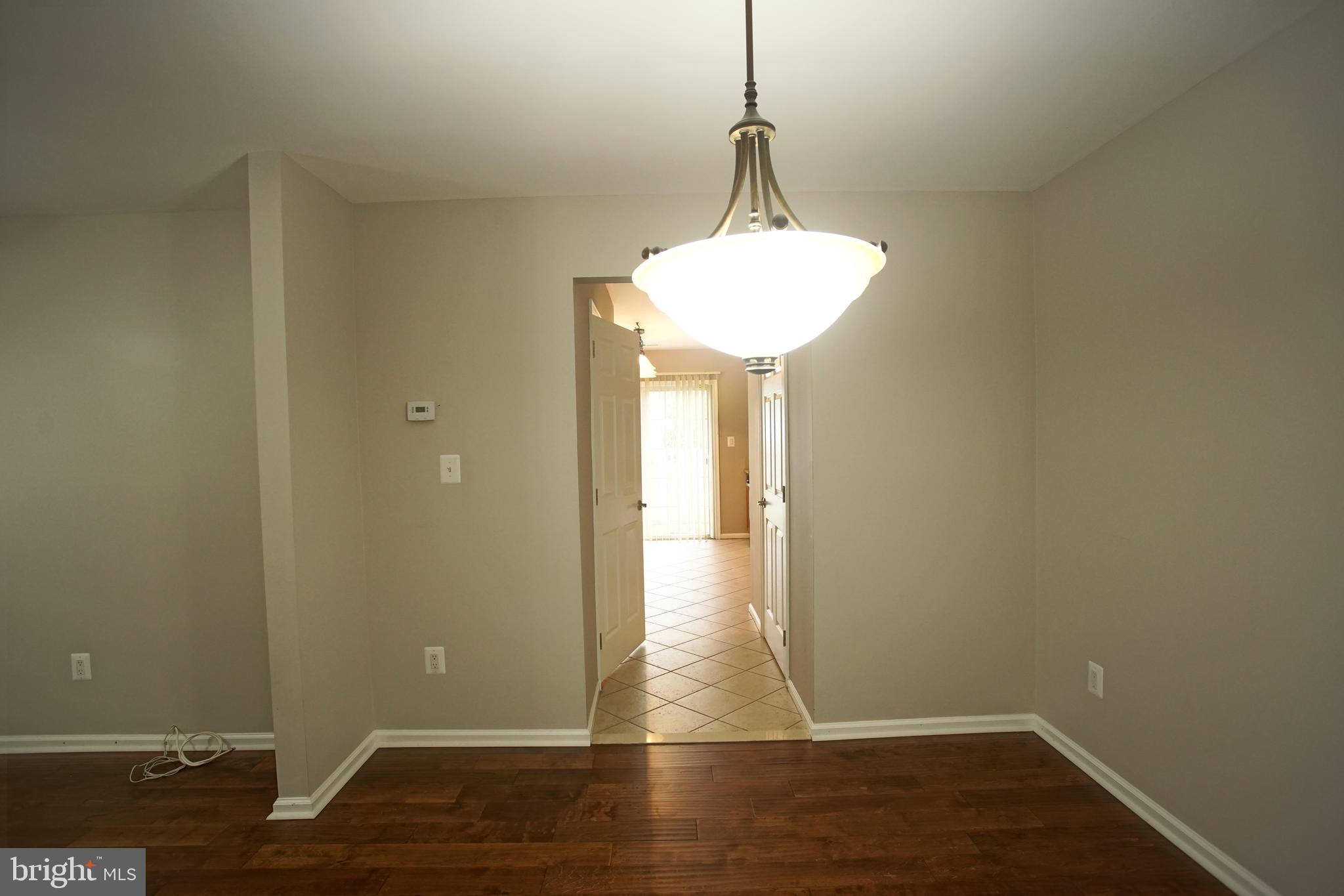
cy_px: 448
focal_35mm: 17
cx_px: 672
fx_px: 635
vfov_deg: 70.4
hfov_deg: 93.3
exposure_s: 1/80
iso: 2500
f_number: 5
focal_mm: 17
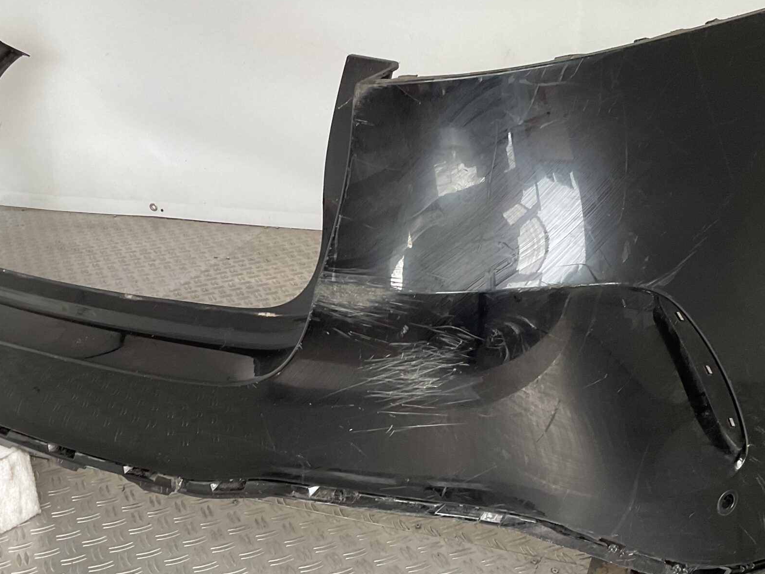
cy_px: 311
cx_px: 362
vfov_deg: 30.9
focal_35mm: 47
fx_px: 1039
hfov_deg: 40.4
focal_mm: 3
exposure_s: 1/100
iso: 64
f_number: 1.8
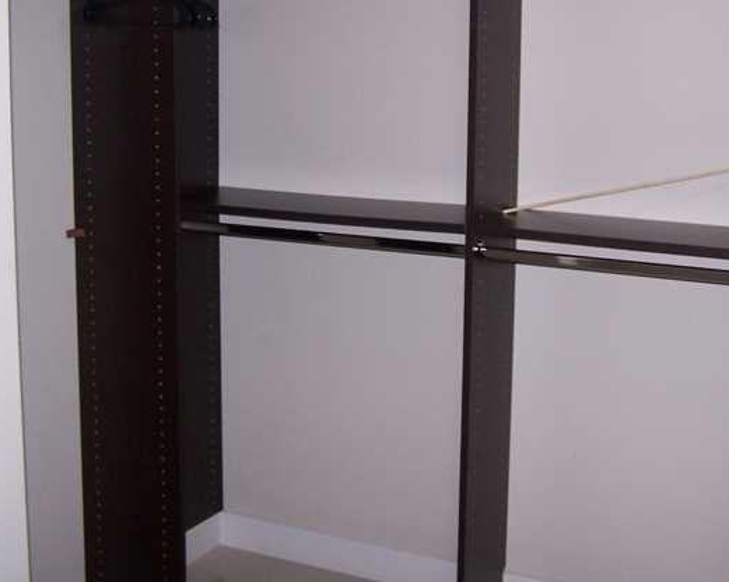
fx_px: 1229
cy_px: 218
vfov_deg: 26.6
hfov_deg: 33.0
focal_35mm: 57
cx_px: 375
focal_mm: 6.3
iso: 140
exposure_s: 1/60
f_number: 2.8
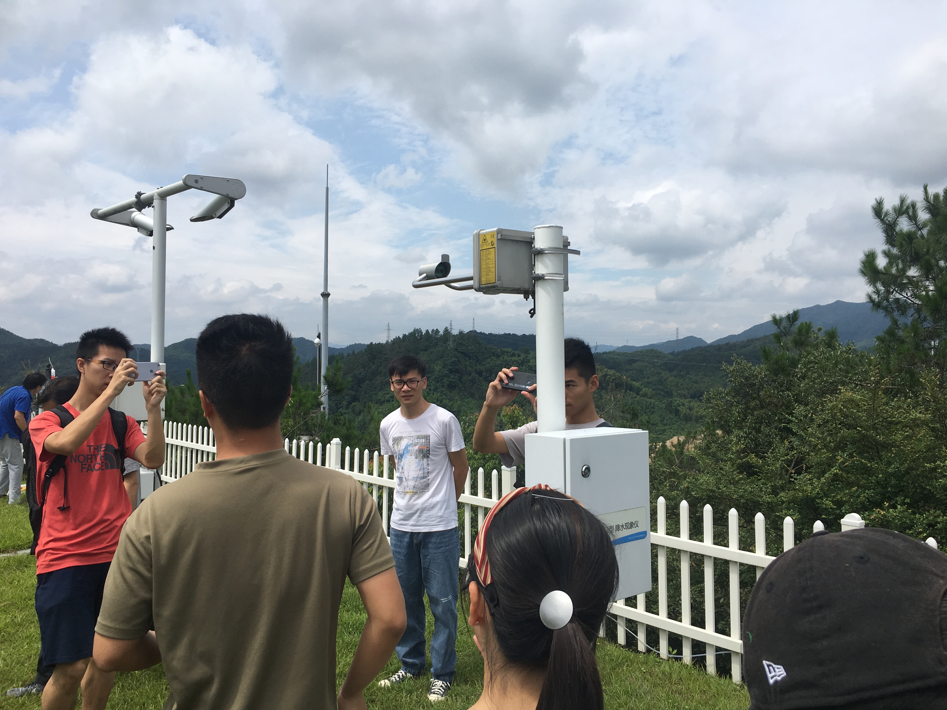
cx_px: 474
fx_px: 793
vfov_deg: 48.2
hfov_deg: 61.7
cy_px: 355
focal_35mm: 29
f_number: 2.2
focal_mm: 4.15
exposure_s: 1/2079
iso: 25
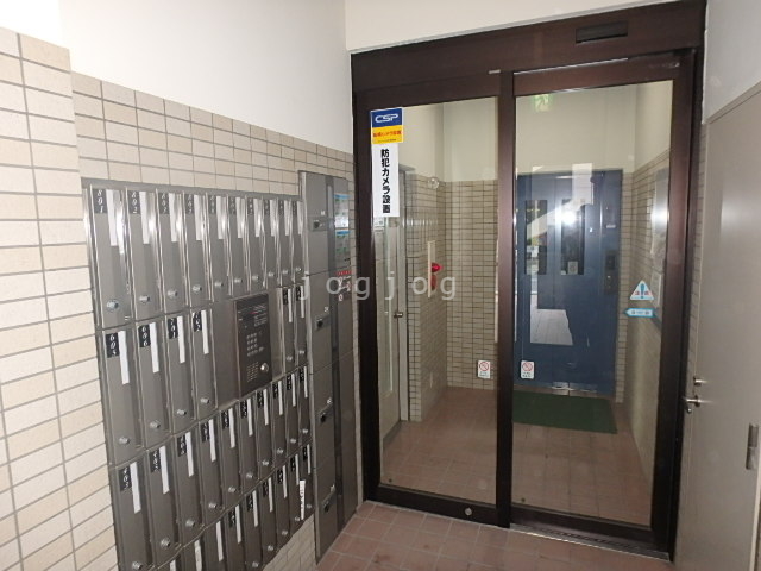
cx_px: 380
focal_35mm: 21
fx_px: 462
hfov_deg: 79.0
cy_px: 286
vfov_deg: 63.4
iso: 400
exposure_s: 1/30
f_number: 3.5
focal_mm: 3.7
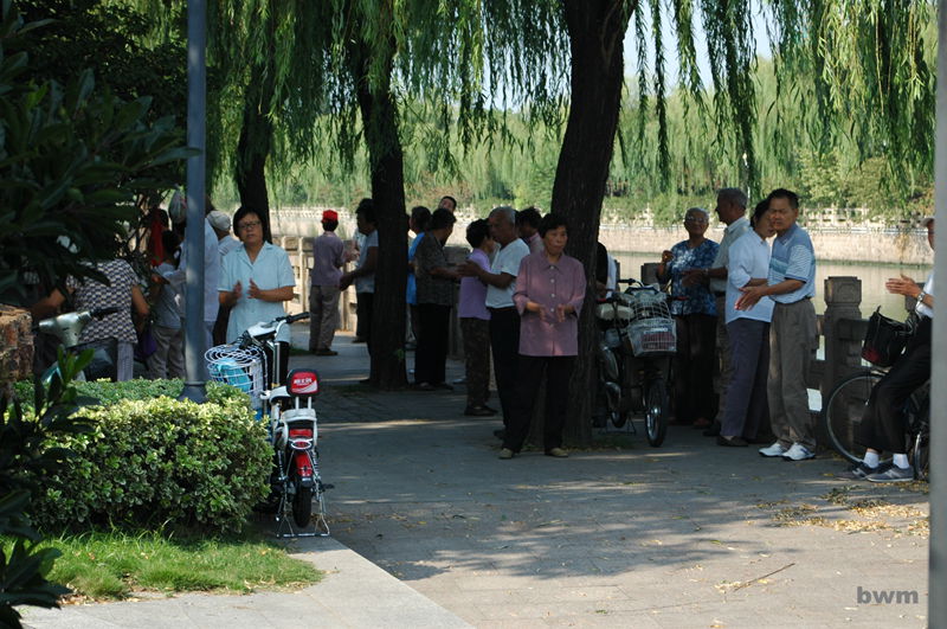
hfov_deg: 17.1
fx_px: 3152
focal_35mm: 120
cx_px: 474
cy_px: 314
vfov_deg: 11.4
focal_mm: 80
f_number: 9
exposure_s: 1/160
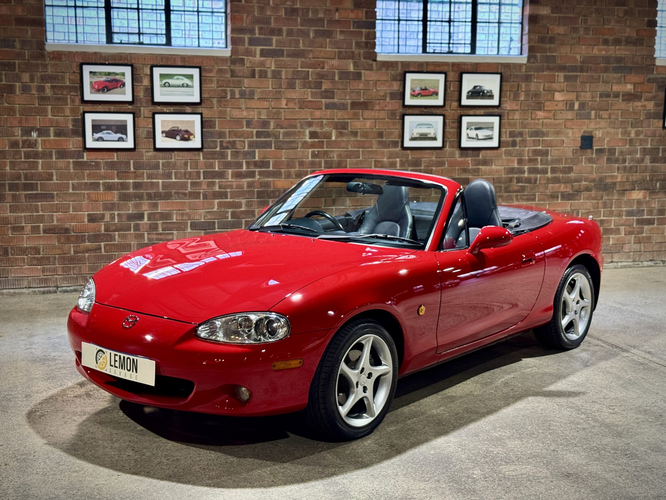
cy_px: 250
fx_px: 924
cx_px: 333
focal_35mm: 48
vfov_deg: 30.3
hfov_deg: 39.7
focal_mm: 6.76
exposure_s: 1/33
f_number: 1.78
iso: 320
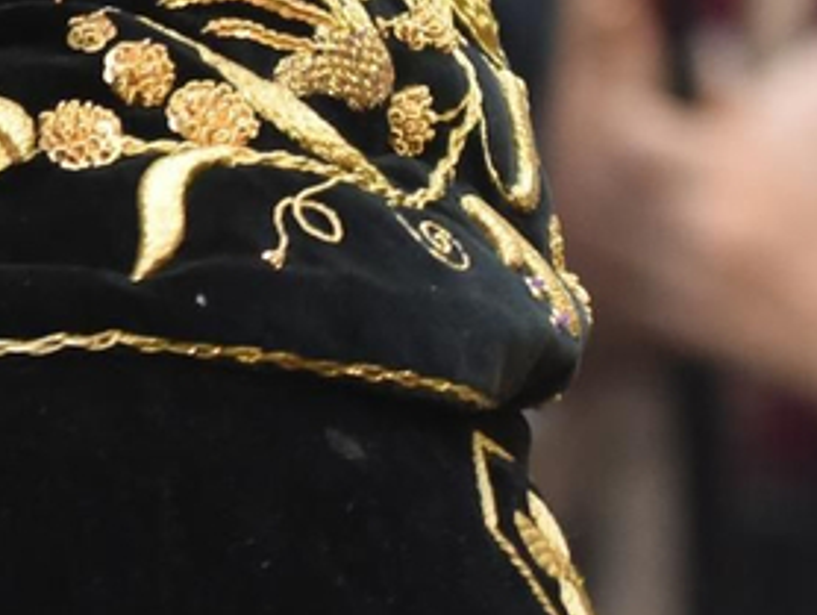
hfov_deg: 4.1
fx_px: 11244
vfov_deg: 3.1
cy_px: -488
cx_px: -1246
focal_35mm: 476
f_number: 3.5
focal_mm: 86
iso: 2000
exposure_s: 1/160
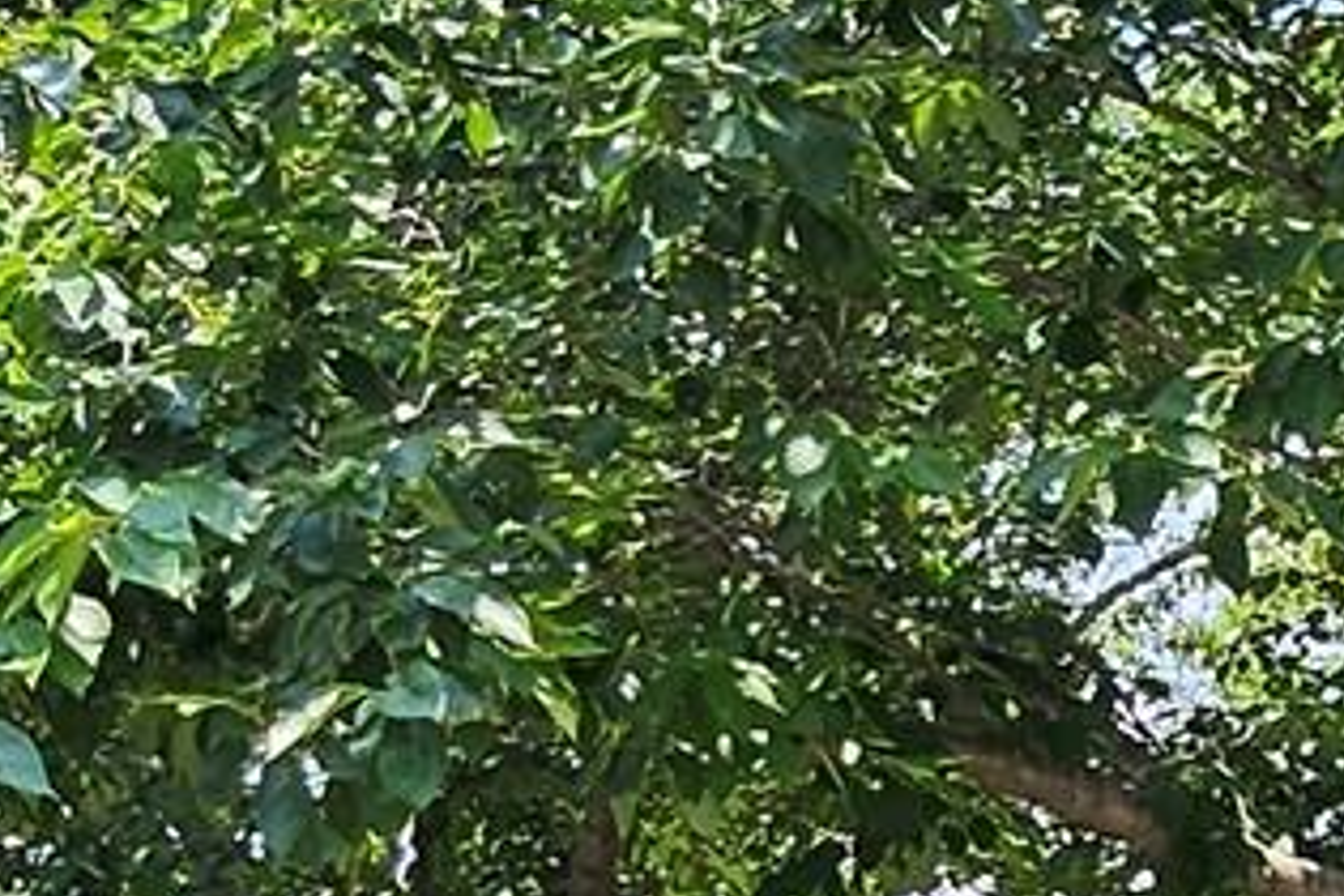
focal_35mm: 88
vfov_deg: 15.0
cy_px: 1062
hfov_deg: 22.7
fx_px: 3285
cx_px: 1118
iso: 32
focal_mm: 1.7
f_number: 2.2
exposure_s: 1/466
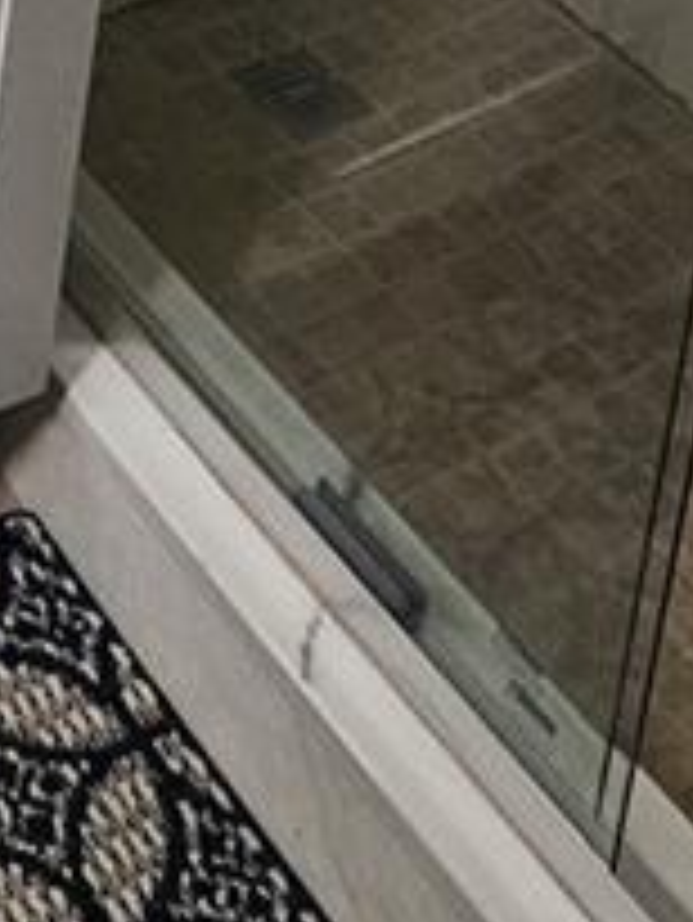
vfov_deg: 16.3
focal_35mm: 76
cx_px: -117
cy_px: -1120
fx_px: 2027
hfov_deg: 18.5
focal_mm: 2.2
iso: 64
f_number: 2.2
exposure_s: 1/60
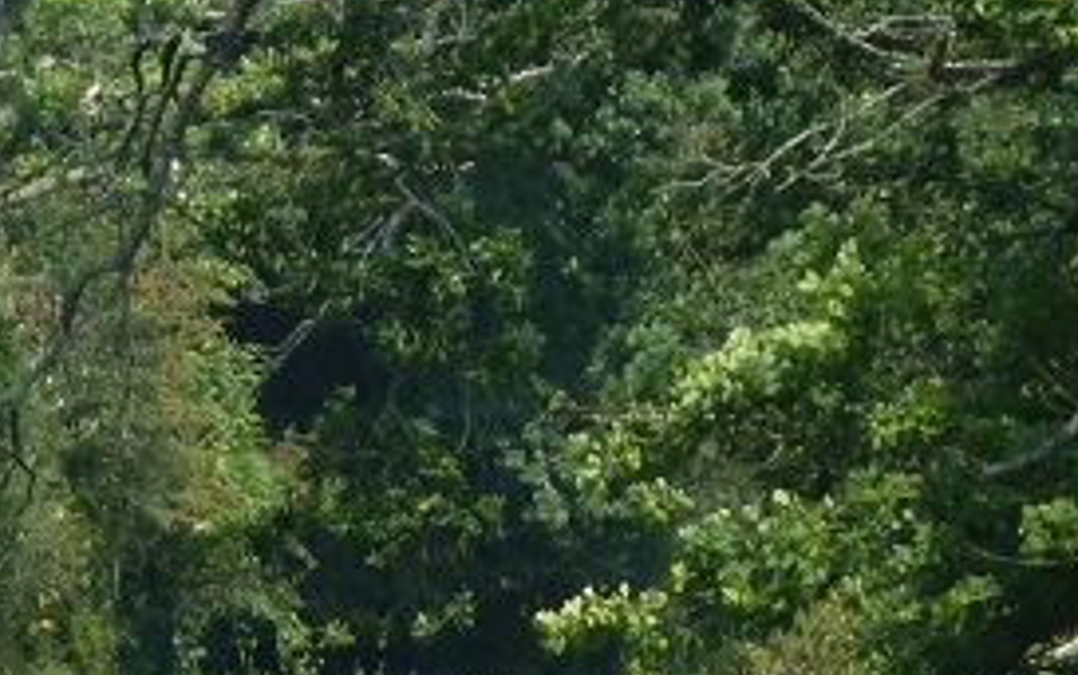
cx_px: -24
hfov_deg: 2.3
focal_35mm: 931
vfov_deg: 1.4
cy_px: 1125
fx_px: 27369
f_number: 4.9
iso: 80
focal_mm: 49.2
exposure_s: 1/200
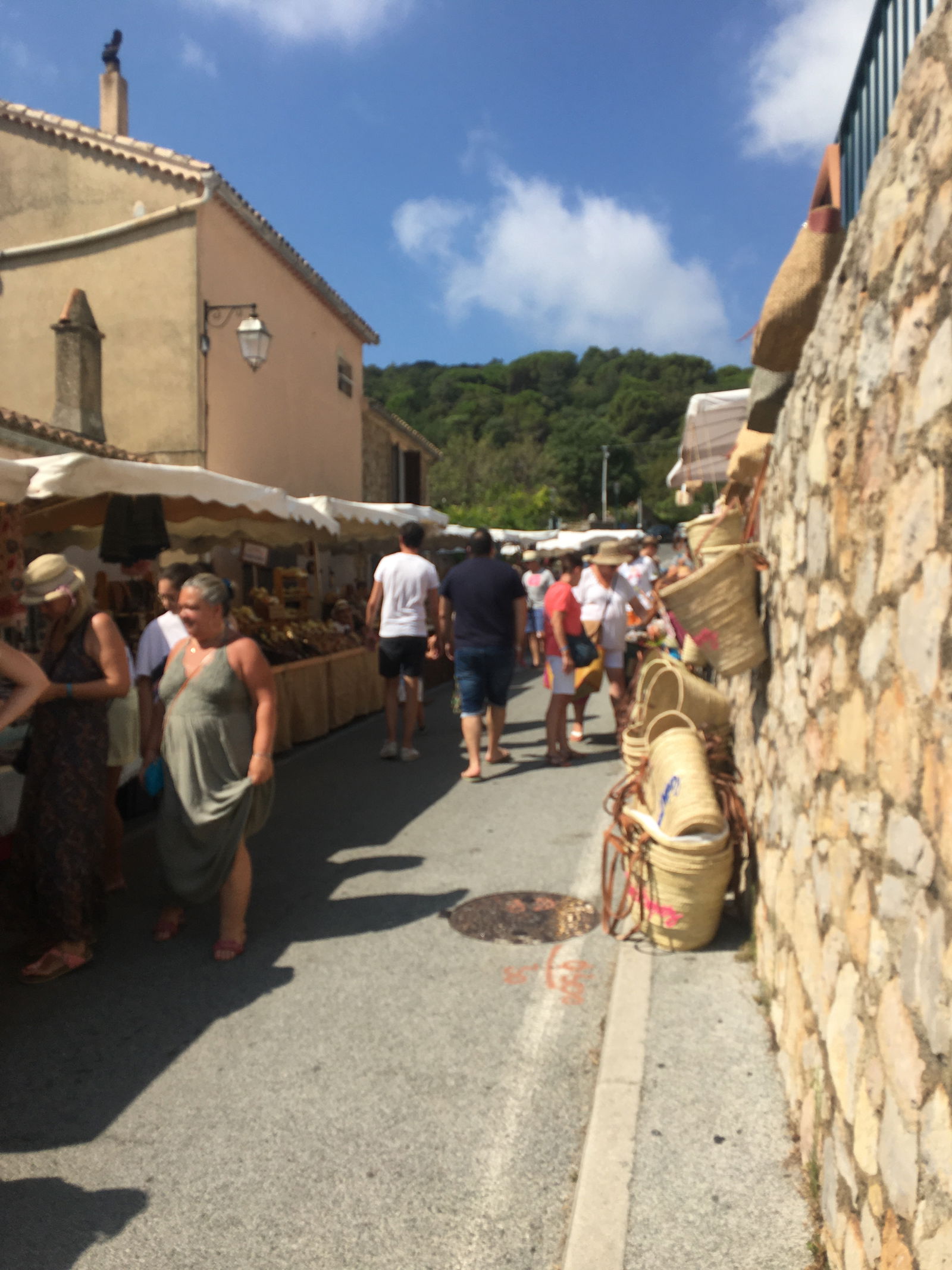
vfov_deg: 61.7
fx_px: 1063
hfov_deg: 48.2
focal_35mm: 29
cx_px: 476
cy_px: 635
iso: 25
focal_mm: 4.15
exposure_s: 1/1789
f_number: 2.2
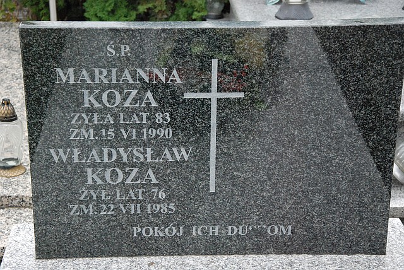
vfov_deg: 15.7
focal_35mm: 87
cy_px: 135
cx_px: 202
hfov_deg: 23.4
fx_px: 977
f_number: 5.6
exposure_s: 1/500
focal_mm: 58
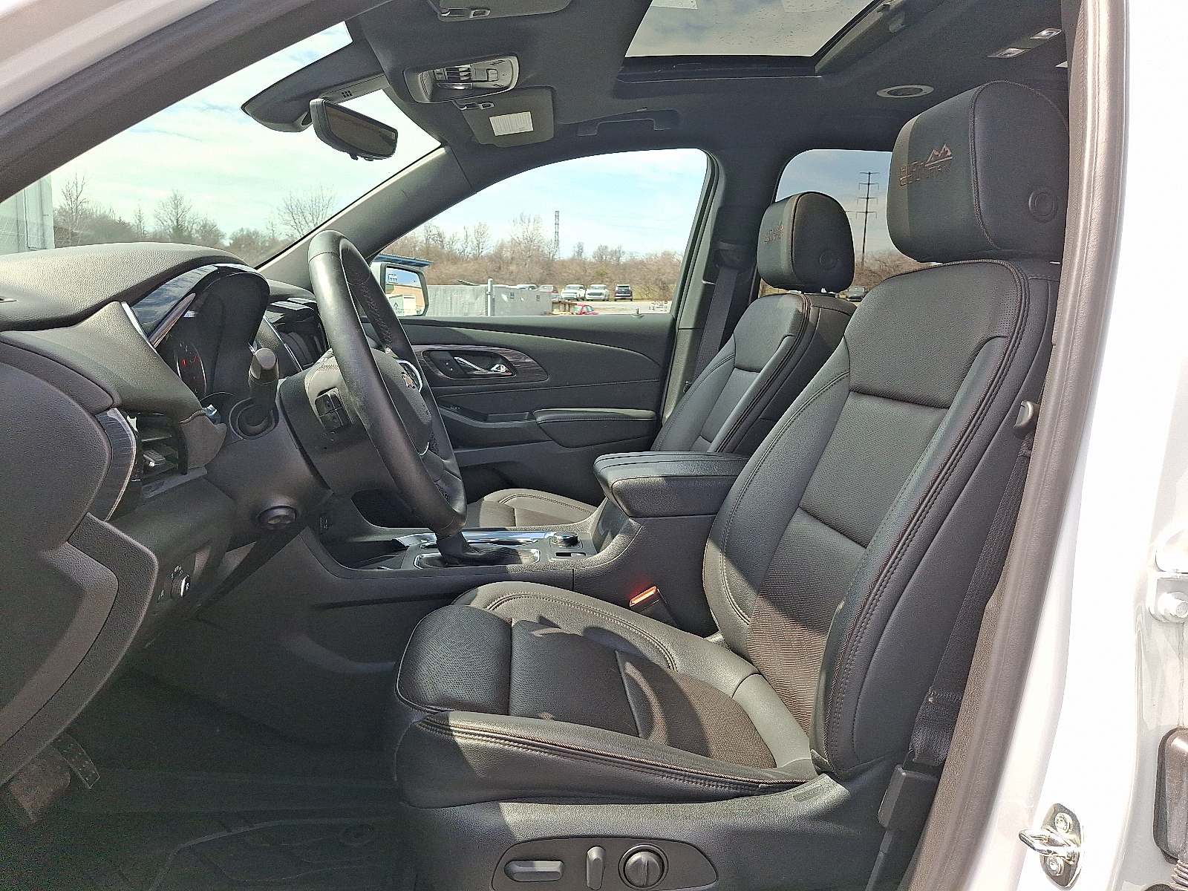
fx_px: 858
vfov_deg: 54.9
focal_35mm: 25
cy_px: 446
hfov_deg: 69.4
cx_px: 594
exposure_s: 1/833
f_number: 1.8
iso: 30
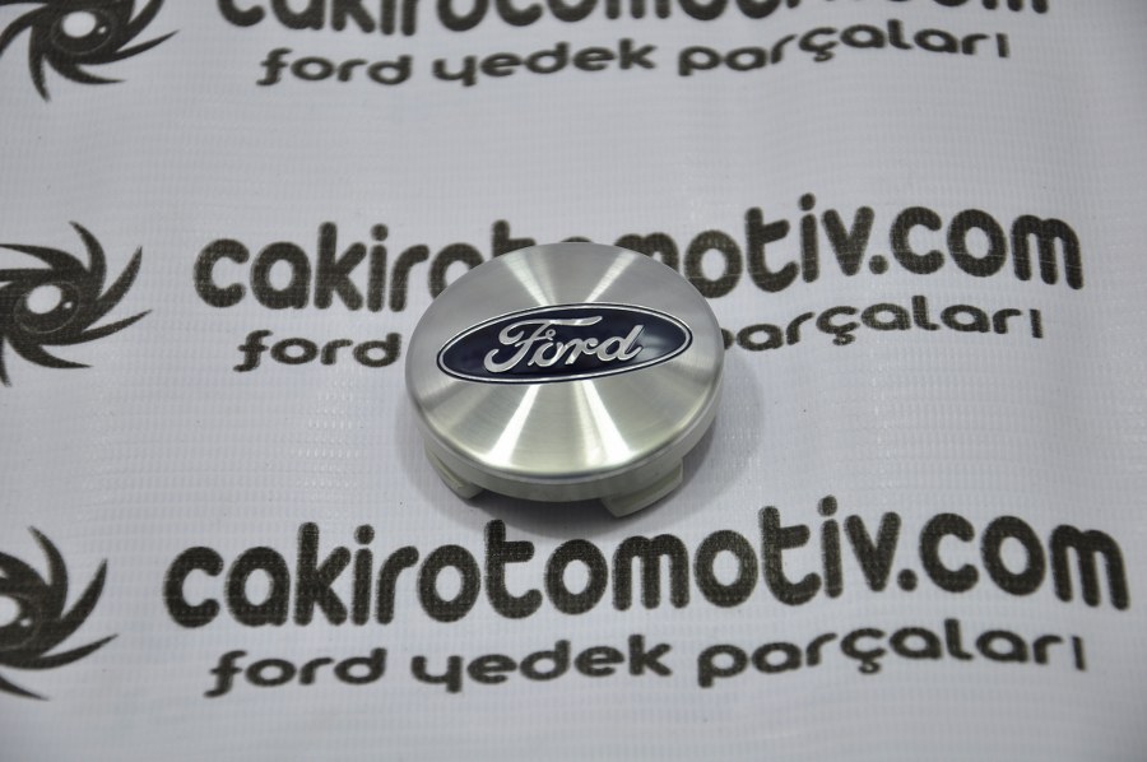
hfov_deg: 18.2
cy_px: 381
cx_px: 574
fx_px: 3580
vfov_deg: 12.2
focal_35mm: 112
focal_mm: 75
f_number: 5.3
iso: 200
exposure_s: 1/40
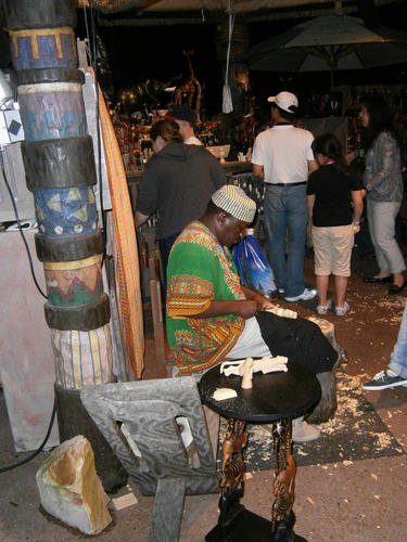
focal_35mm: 31
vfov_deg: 58.4
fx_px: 486
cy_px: 271
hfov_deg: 45.4
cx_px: 204
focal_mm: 5.5
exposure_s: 1/30
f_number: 2.9
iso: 320
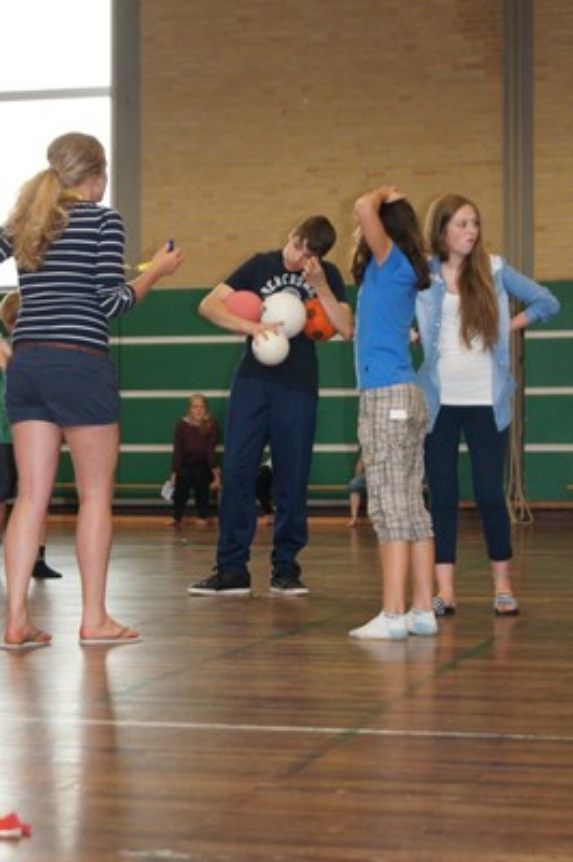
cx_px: 286
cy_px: 431
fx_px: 1973
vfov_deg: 24.6
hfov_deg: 16.5
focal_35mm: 82
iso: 800
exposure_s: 1/100
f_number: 5.6
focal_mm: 55
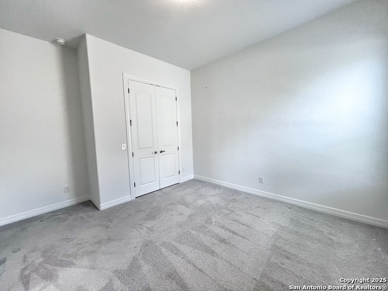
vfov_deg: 89.9
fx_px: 146
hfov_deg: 106.2
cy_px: 146
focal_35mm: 13
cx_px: 194
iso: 100
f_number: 1.8
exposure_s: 1/120
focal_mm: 1.57
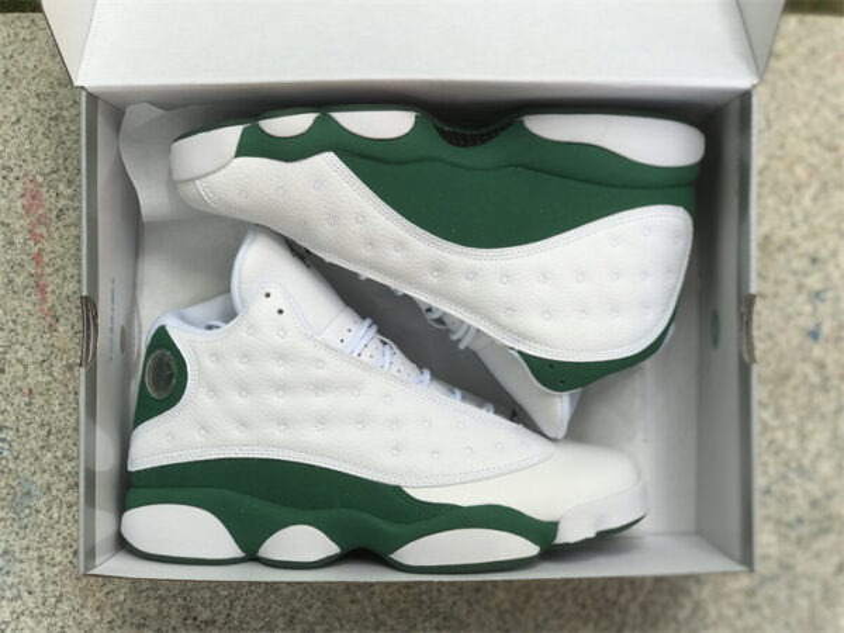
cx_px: 422
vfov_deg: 25.7
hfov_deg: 33.8
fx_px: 1390
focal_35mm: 57
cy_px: 316
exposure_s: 1/164
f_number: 2.8
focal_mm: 6.6
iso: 20
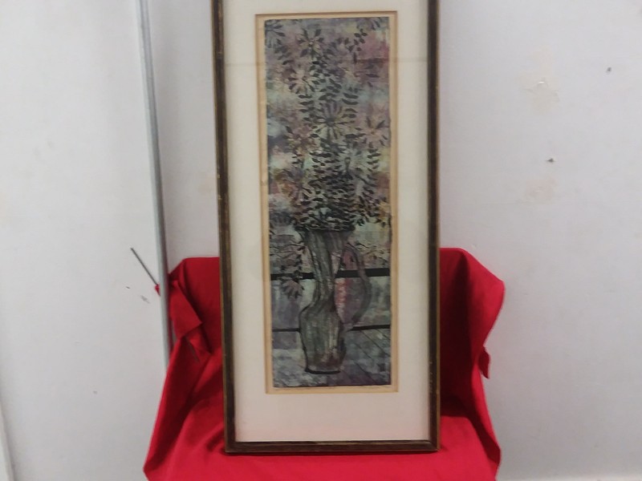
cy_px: 240
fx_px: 538
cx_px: 321
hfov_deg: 61.7
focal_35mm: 29
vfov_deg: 48.2
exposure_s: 1/30
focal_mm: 2.47
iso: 160
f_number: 1.9
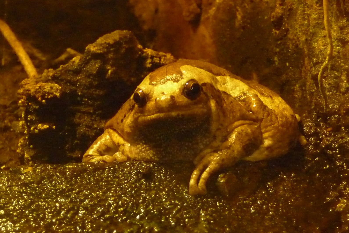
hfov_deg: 16.1
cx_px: 175
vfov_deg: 10.8
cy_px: 105
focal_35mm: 127
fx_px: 1231
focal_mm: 12.2
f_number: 4.6
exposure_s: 1/20
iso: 800
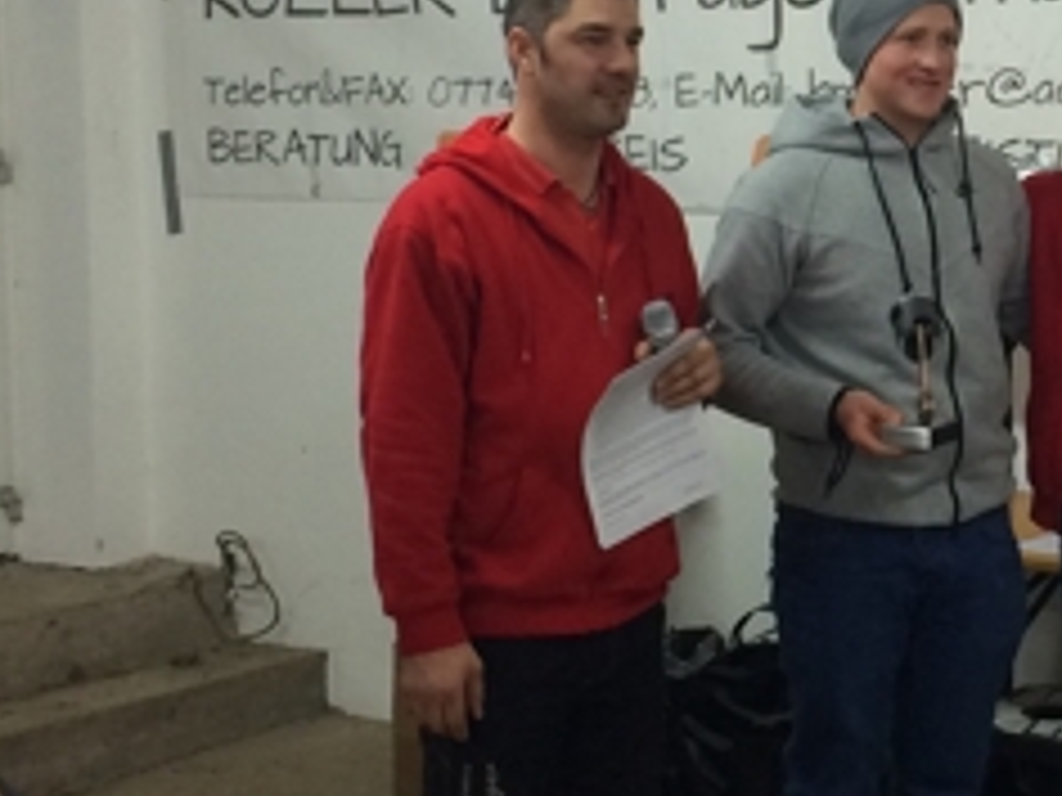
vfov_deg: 23.6
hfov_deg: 30.5
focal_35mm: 61
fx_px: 1871
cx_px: 932
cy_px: 153
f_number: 2.2
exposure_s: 1/30
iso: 80
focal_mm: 4.12
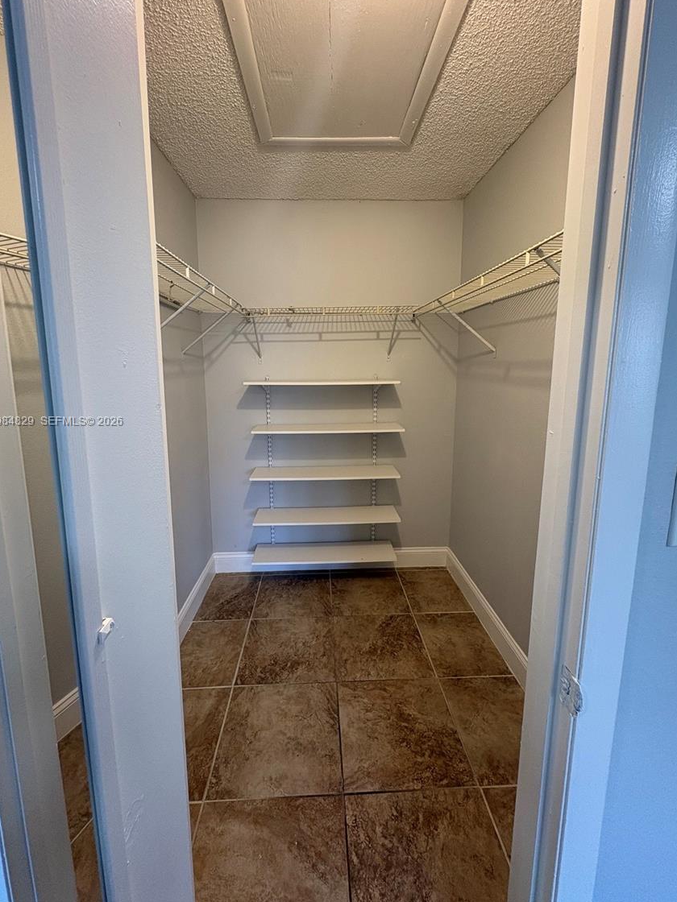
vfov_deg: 98.0
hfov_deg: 81.7
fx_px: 391
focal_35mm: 15
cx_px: 336
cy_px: 422
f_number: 2.2
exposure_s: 1/60
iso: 125
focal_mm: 2.22
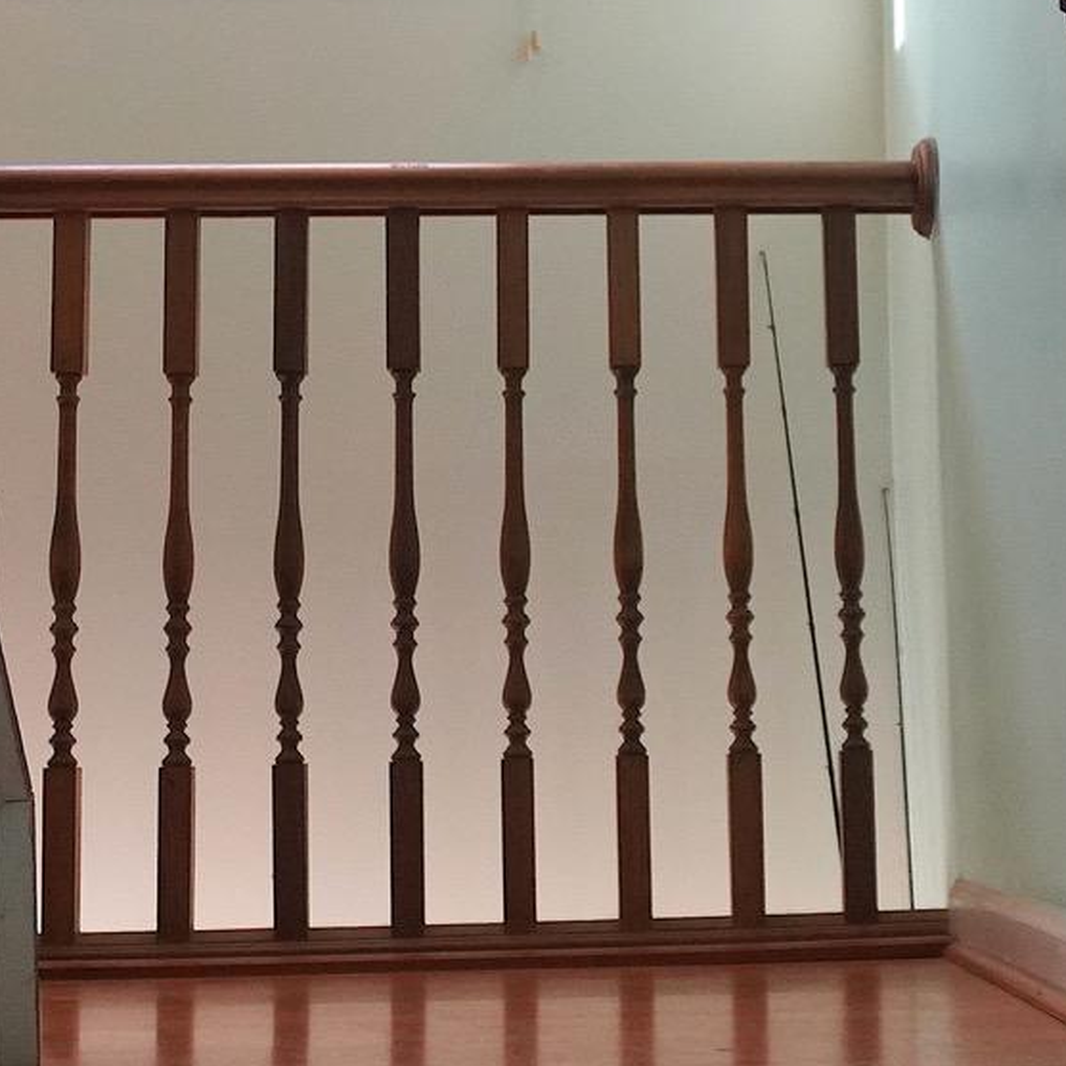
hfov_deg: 22.9
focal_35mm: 75
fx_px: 2613
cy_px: 326
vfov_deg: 22.9
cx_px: 725
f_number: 4
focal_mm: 16
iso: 1250
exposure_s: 1/160
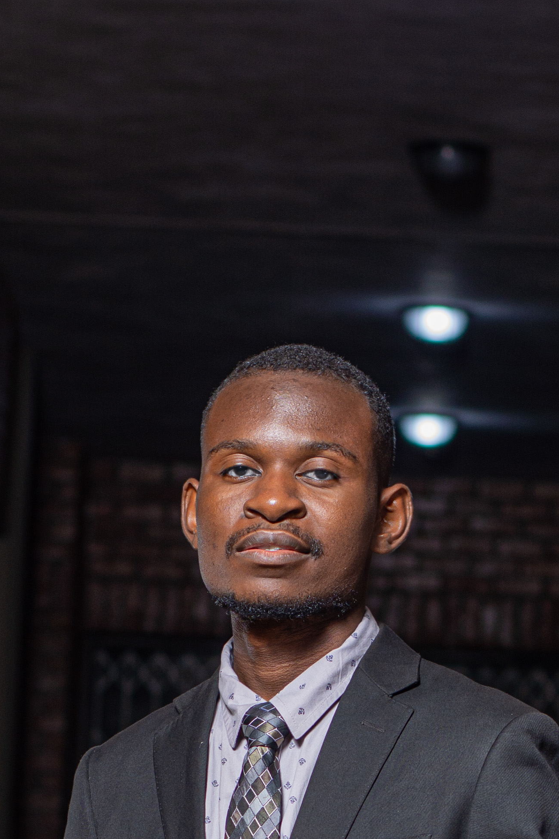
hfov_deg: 5.9
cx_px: 317
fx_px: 5404
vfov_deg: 8.7
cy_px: 1204
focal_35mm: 232
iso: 100
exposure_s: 1/200
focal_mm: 50
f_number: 3.5
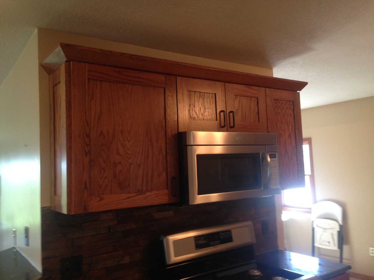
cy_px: 140
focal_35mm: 33
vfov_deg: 43.0
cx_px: 187
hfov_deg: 55.3
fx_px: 357
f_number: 2.4
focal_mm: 4.12
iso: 100
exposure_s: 1/20
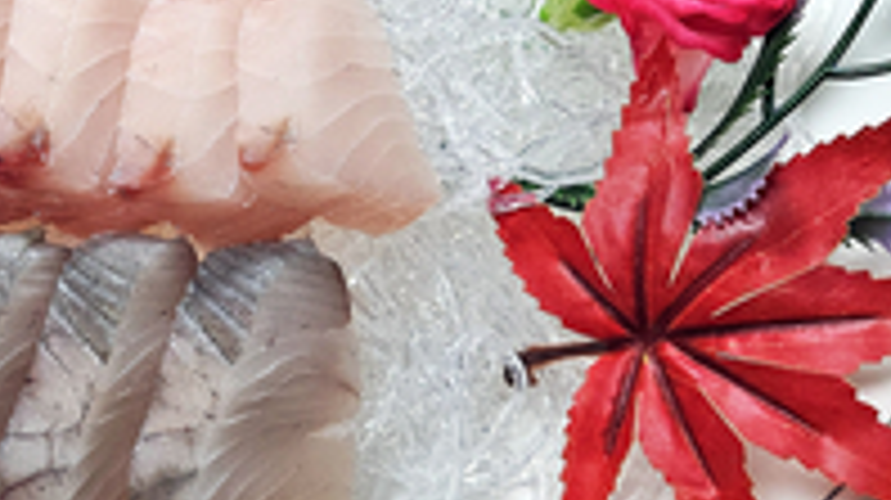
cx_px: -4
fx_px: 1676
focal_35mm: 71
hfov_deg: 28.0
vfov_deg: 16.8
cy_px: 77
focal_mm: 5.4
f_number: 1.8
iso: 200
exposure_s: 1/120
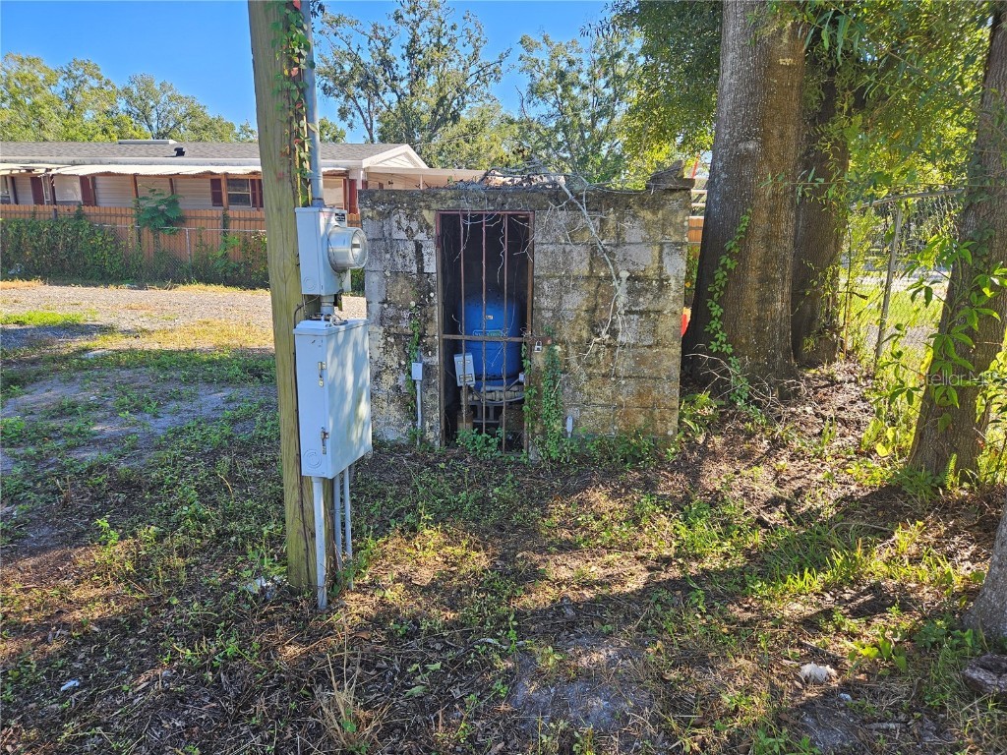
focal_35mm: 23
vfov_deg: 58.9
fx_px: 669
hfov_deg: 73.9
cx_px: 504
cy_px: 378
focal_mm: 5.4
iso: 25
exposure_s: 1/282
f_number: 1.8
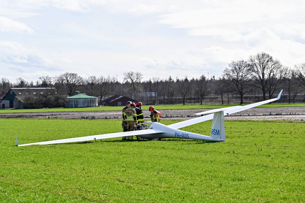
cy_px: 102
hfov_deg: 17.8
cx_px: 152
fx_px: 974
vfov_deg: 11.9
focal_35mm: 115
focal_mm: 115
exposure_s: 1/250
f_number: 8
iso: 100
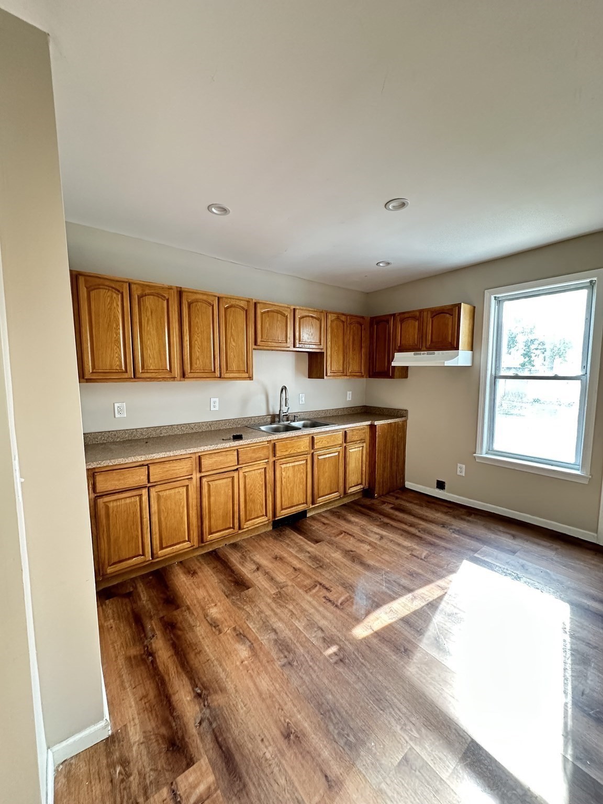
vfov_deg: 102.1
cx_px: 302
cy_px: 402
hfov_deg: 85.7
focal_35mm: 14
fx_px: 325
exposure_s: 1/63
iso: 320
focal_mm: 2.22
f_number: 2.2
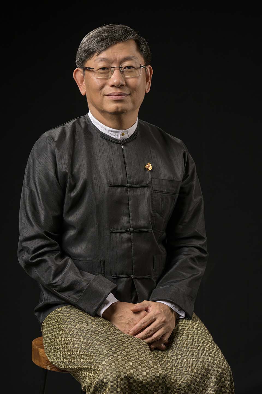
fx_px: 928
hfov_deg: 16.1
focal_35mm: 85
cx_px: 131
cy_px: 197
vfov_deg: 23.9
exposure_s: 1/200
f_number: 7.1
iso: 320
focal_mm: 85
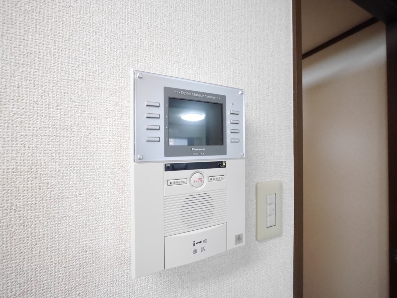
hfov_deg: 102.1
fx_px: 161
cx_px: 198
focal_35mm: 14
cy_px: 149
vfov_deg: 85.7
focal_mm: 7
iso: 3200
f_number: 4
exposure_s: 1/50
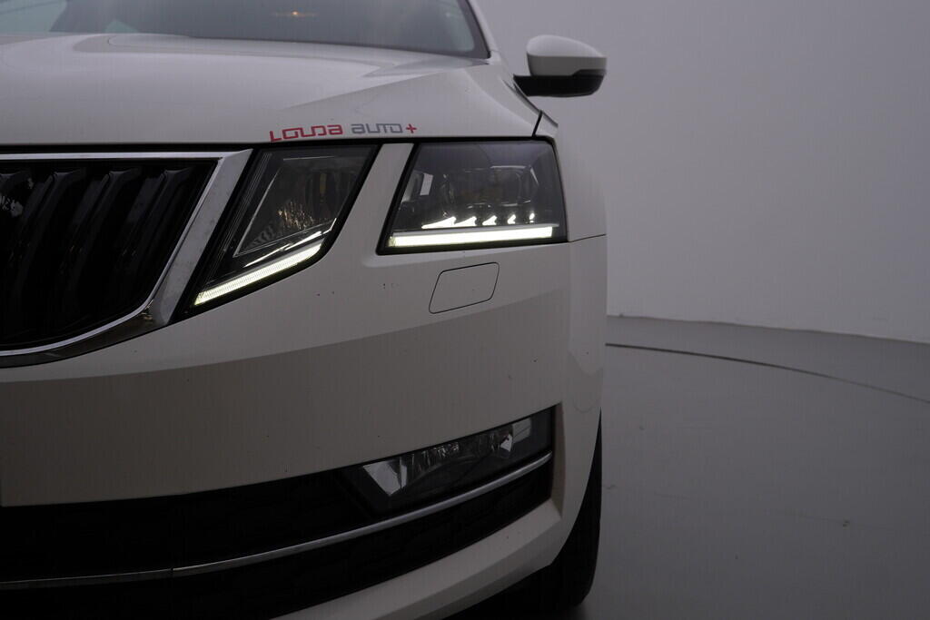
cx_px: 465
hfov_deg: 53.1
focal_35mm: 36
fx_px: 930
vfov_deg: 36.9
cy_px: 310
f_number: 5.6
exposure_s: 1/160
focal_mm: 24
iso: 125
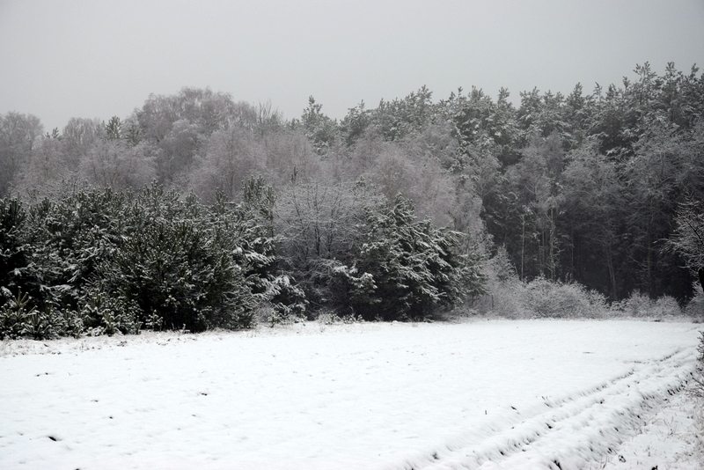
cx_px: 352
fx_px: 2054
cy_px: 235
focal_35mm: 105
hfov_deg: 19.4
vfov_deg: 13.1
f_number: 9
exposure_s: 1/125
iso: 400
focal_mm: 70
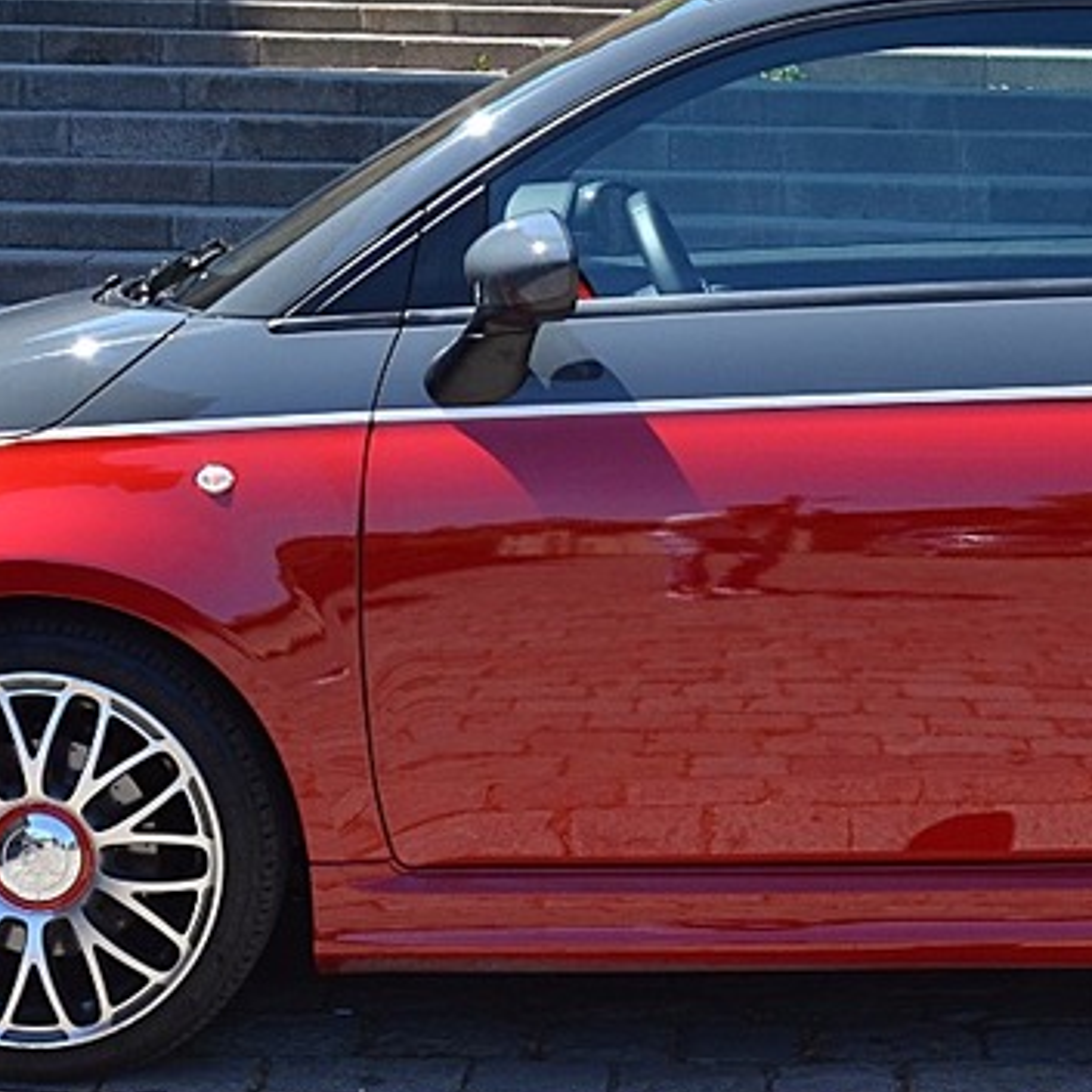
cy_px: 142
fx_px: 2962
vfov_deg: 20.5
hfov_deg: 20.7
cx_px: 863
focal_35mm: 83
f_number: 8
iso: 200
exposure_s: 1/250
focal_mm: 18
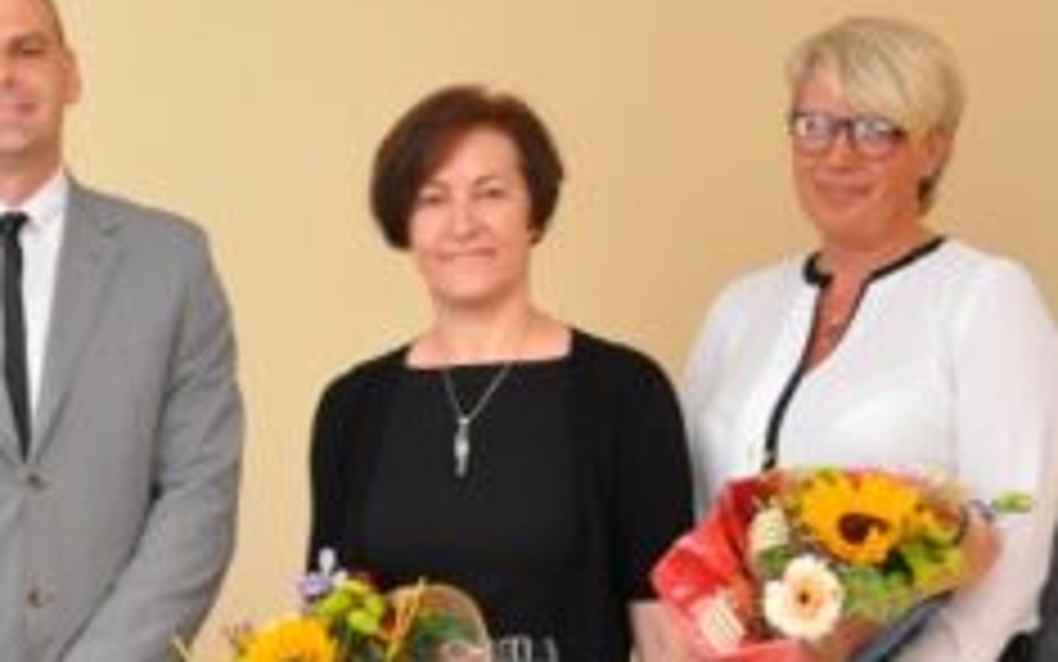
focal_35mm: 105
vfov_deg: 12.5
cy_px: 459
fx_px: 3019
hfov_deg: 19.4
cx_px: 23
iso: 800
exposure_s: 1/60
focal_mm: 21
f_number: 4
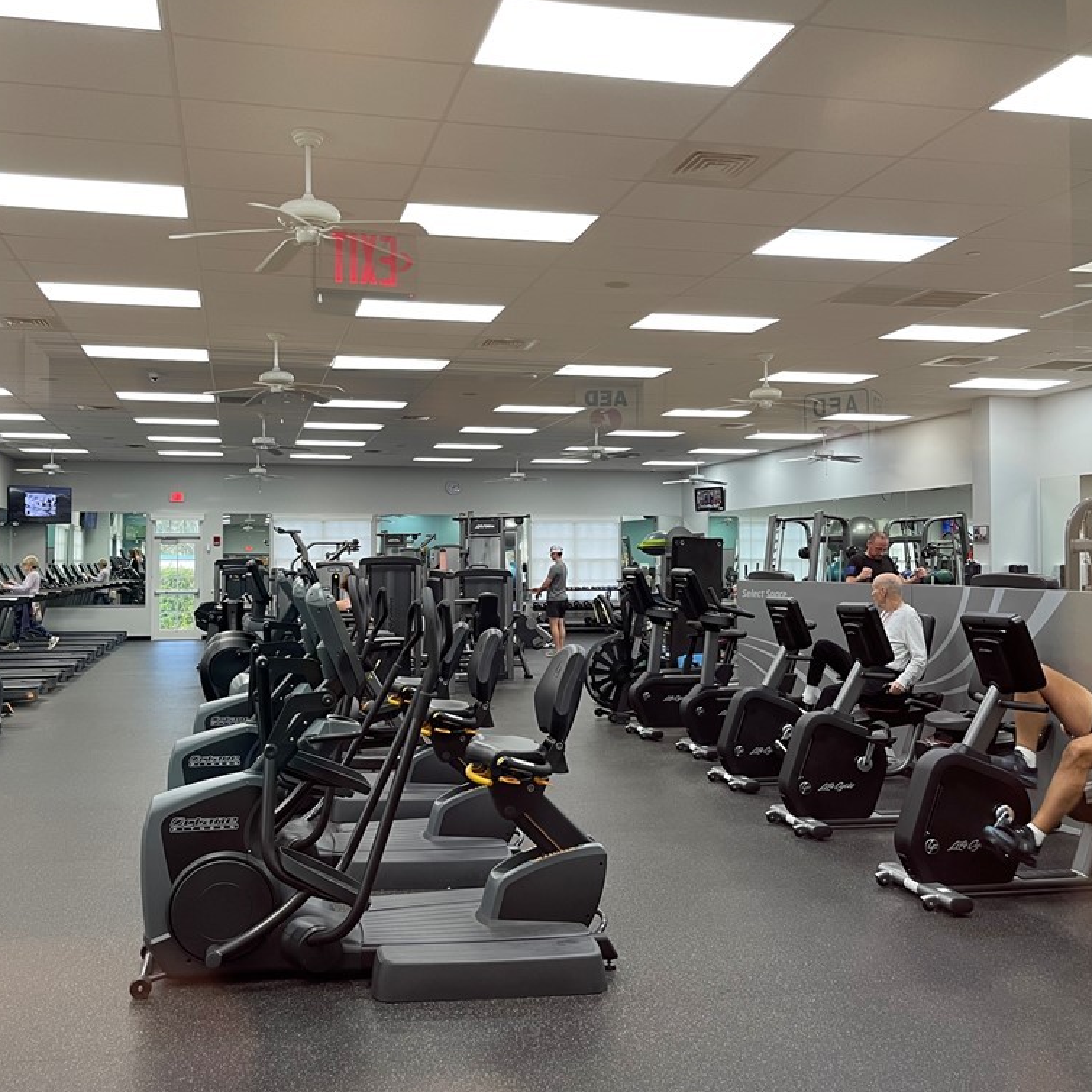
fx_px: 1071
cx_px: 471
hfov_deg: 53.9
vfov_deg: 54.0
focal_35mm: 30
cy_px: 542
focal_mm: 5.1
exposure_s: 1/60
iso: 100
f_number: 1.6
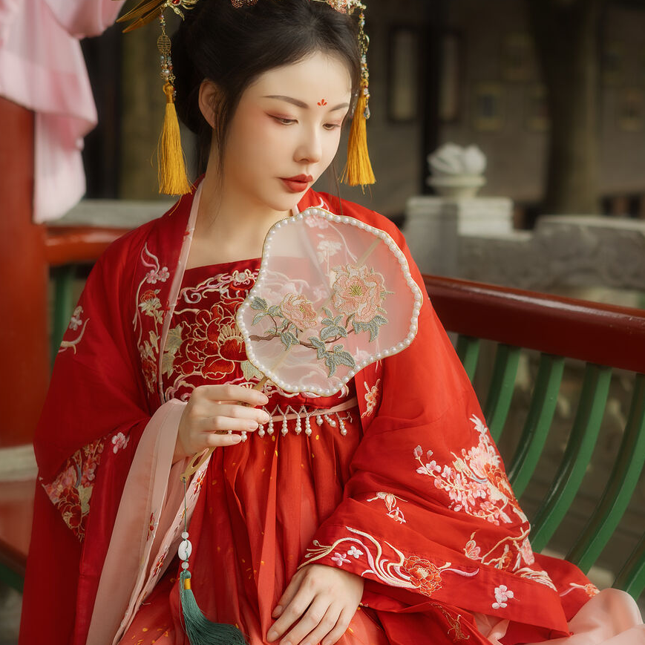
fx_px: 1855
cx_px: 423
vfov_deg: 19.7
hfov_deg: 19.7
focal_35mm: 88
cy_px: 420
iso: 100
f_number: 2.8
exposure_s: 1/125
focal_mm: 50
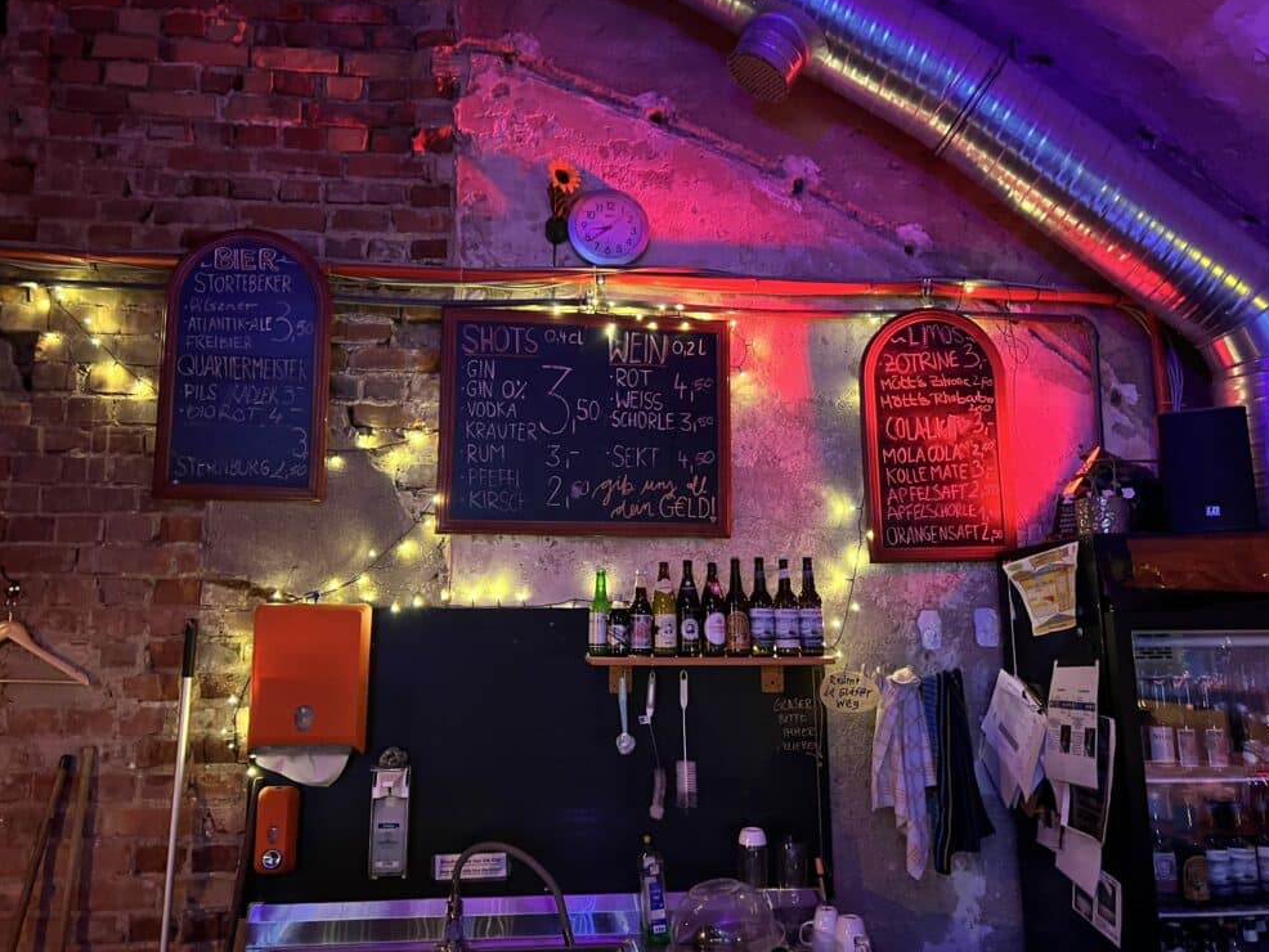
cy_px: 479
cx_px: 637
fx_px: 990
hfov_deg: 65.3
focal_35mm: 27
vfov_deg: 51.4
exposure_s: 1/30
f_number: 1.5
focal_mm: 5.7
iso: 800
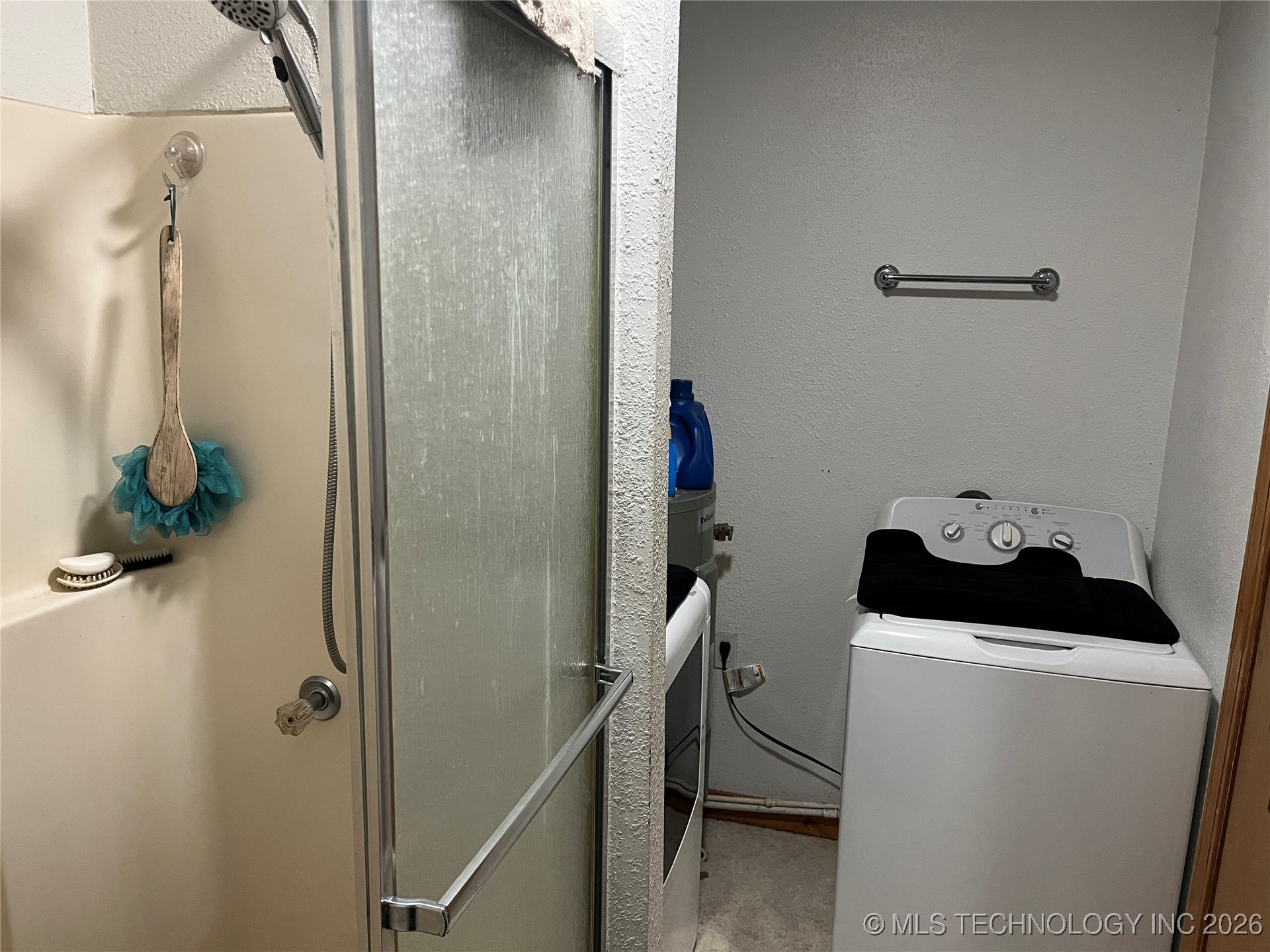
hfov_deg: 67.3
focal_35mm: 26
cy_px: 476
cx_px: 635
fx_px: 954
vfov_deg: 53.1
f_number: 1.6
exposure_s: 1/60
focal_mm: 5.1
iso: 320
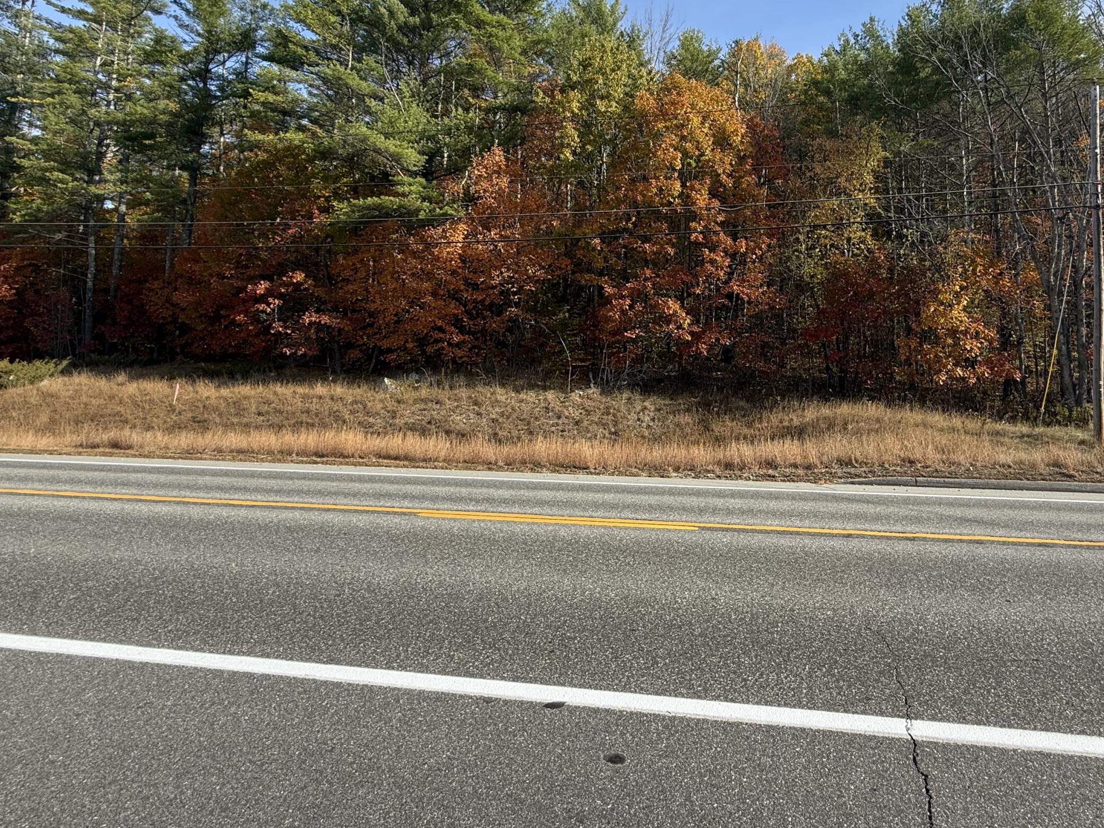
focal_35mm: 20
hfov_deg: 79.2
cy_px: 306
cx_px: 731
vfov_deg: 64.9
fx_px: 638
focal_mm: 2.22
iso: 50
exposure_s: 1/596
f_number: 2.2
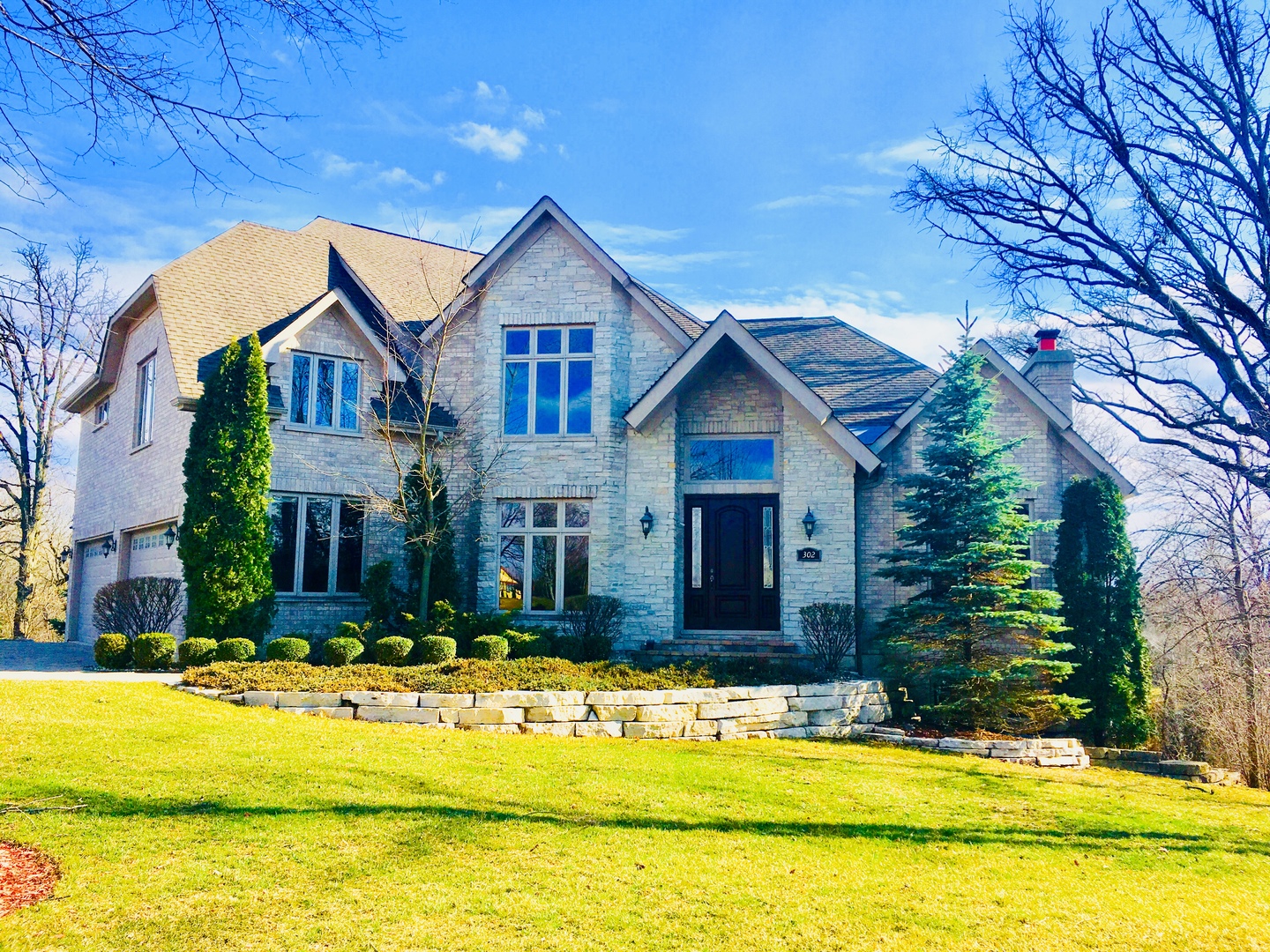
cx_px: 635
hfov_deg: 61.7
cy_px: 476
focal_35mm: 29
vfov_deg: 48.2
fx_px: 1064
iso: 25
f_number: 2.2
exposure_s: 1/1326
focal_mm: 4.15
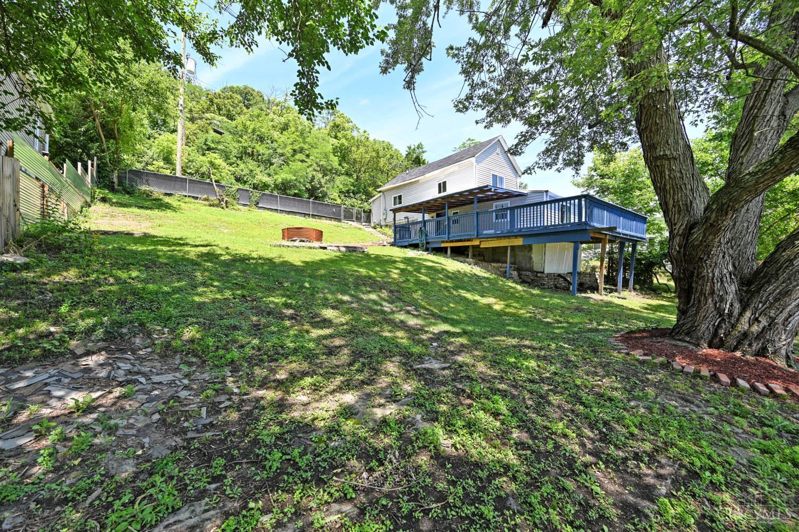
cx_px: 400
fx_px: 311
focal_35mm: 14
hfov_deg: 104.3
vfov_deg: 81.2
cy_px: 266
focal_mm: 14
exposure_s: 1/250
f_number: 5.6
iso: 180
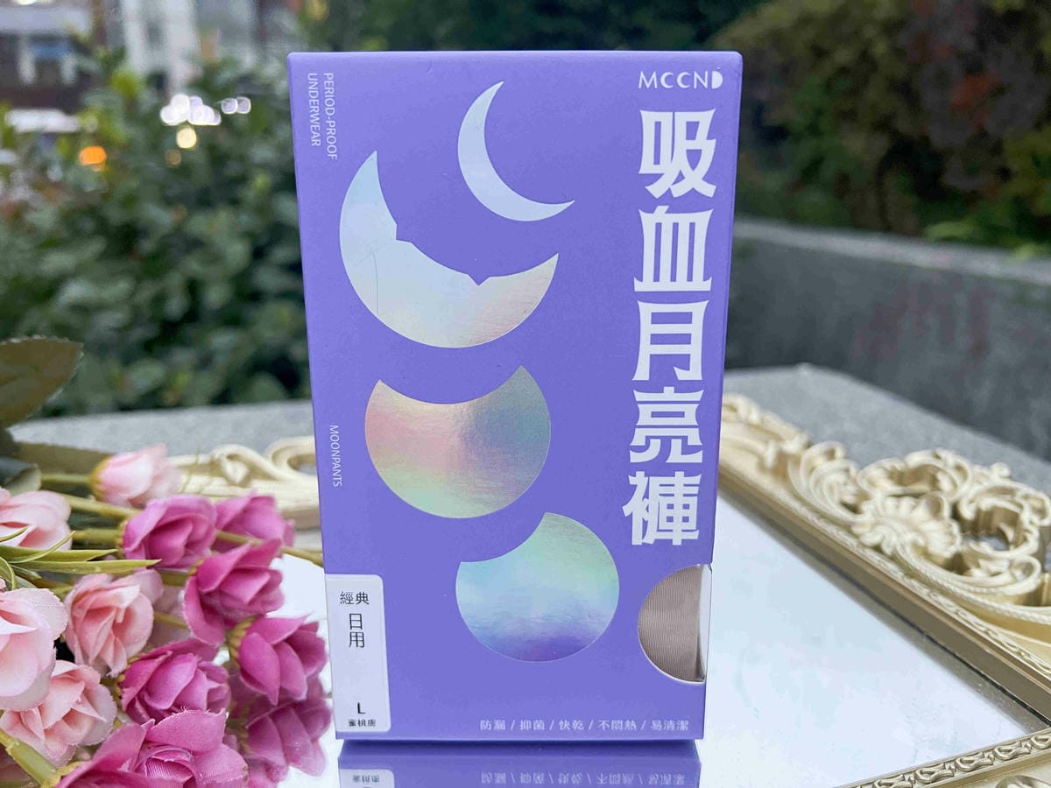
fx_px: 789
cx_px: 526
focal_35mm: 26
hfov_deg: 67.3
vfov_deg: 53.1
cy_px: 394
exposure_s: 1/60
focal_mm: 5.7
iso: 250
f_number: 1.5
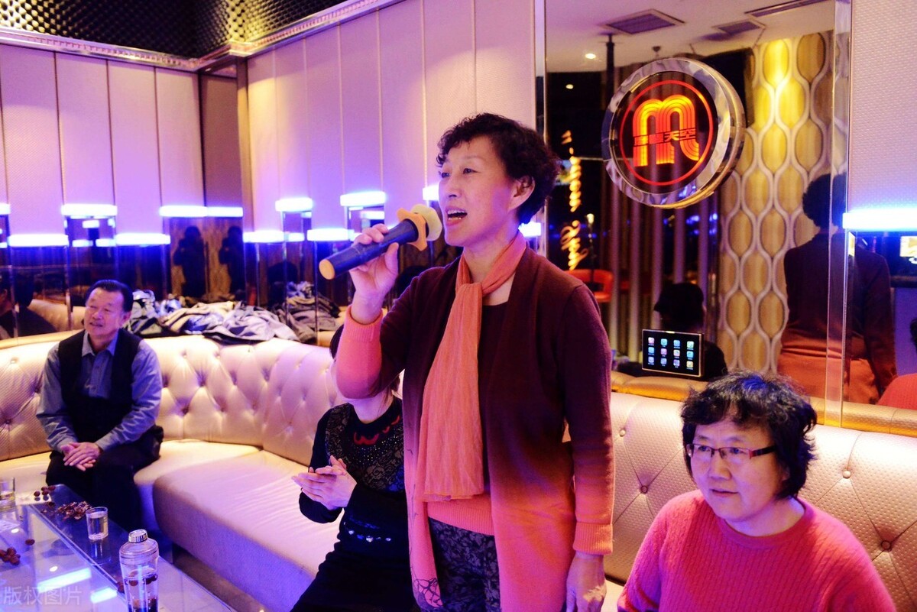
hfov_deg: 63.6
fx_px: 739
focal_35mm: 29
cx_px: 458
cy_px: 306
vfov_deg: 45.0
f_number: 2.8
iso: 5600
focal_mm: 29
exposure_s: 1/50
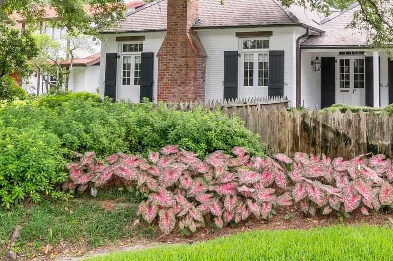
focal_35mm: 42
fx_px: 458
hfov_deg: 45.2
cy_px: 9
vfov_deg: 30.0
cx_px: 284
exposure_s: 1/160
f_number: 10
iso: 800
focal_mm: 17
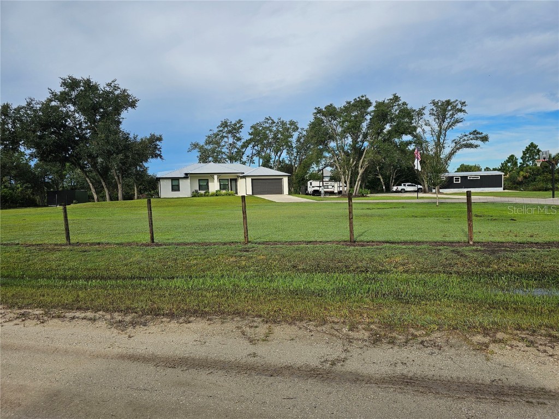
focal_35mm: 23
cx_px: 280
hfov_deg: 73.9
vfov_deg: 58.9
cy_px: 210
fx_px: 371
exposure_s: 1/792
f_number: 1.7
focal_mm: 6.3
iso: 10
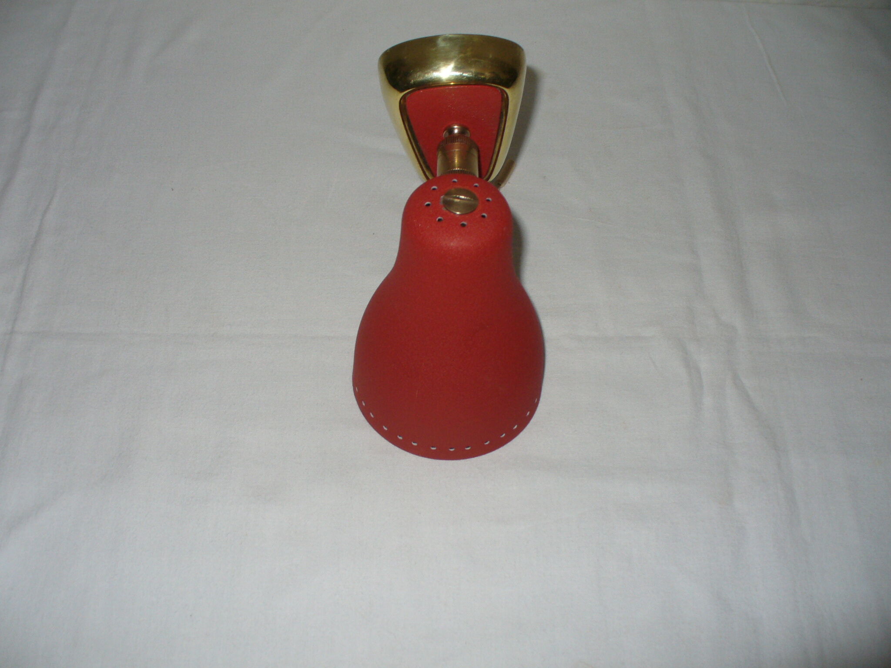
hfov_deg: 50.1
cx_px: 446
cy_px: 334
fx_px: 952
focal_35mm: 37
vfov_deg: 38.7
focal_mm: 6.1
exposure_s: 1/30
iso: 100
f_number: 2.8
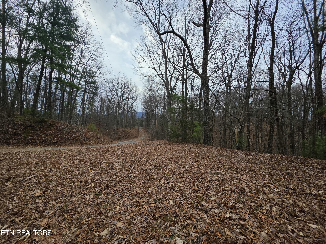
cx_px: 163
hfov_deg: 106.2
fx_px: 122
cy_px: 122
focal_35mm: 13
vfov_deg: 89.9
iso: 20
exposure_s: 1/120
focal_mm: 2.2
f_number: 1.9
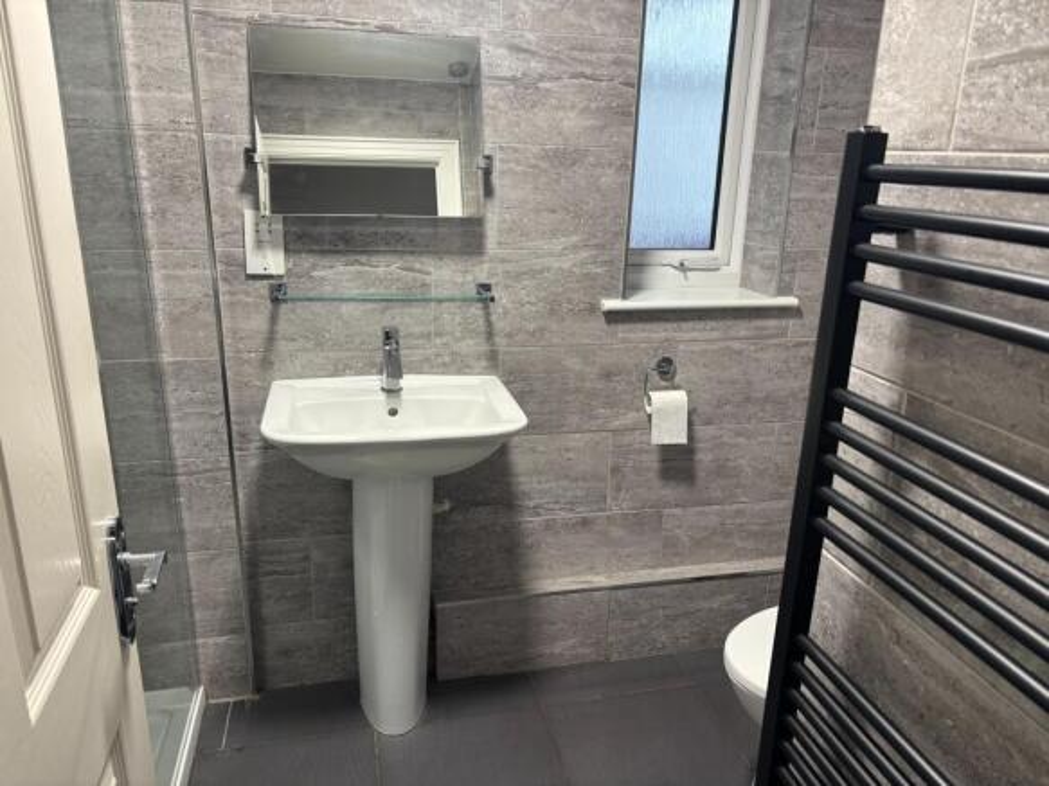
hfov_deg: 67.3
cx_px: 524
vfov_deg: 53.0
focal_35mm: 26
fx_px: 788
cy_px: 393
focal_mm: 5.96
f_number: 1.6
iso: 100
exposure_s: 1/50
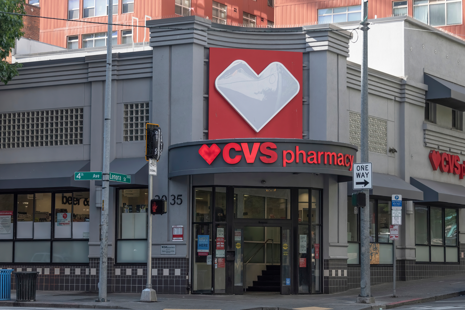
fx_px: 840
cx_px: 232
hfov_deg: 30.9
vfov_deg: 20.9
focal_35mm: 65
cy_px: 155
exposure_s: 1/250
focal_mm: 65
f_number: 5.6
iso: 400
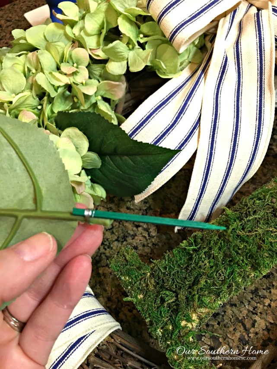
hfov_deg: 48.2
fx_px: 309
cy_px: 184
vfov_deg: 61.7
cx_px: 138
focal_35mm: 29
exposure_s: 1/10
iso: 80
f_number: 2.2
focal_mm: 4.15
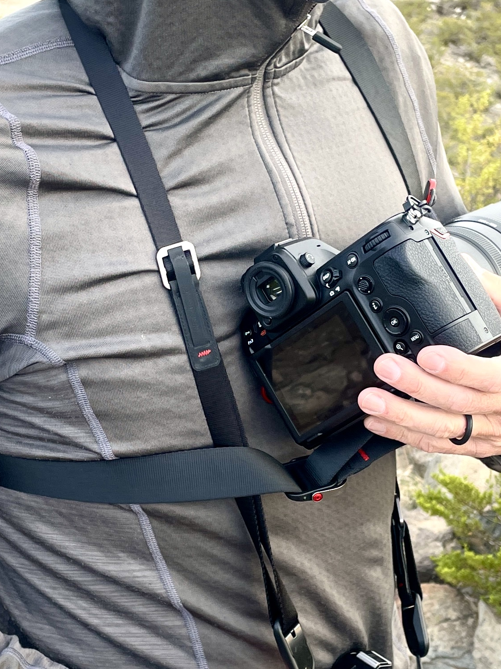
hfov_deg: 21.0
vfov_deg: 27.8
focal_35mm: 70
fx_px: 1351
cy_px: 349
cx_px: 250
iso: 32
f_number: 1.6
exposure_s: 1/177
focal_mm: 4.2
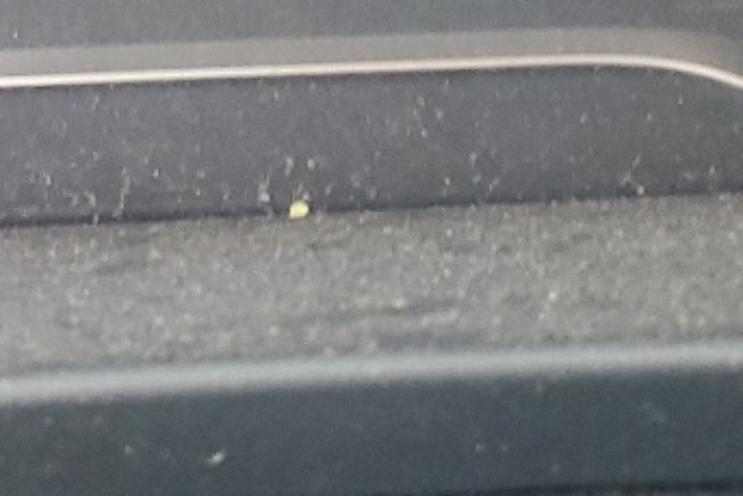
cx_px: 221
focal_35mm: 126
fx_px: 2601
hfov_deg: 16.2
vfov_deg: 10.4
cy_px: -336
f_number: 1.5
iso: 131
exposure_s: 1/60.2
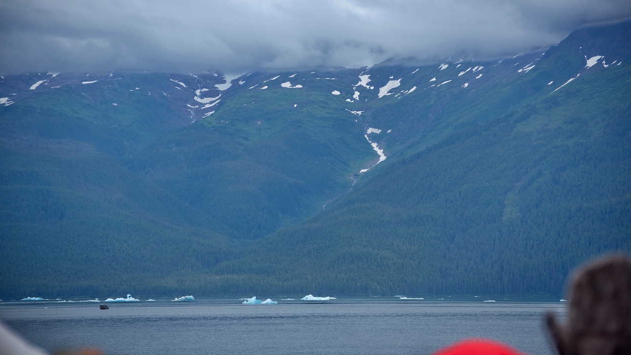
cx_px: 314
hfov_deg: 16.6
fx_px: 2158
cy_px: 157
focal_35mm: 129
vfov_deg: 9.4
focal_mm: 122
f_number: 6.3
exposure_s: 1/250
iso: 100
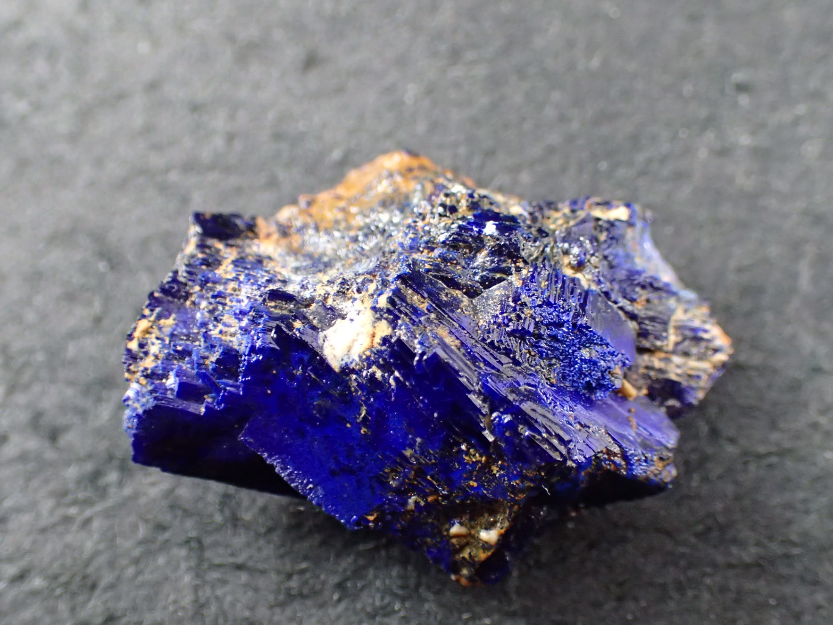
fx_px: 1203
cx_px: 433
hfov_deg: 38.2
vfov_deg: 29.1
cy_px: 315
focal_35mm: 50
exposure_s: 1/125
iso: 800
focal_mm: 8.41
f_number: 3.1
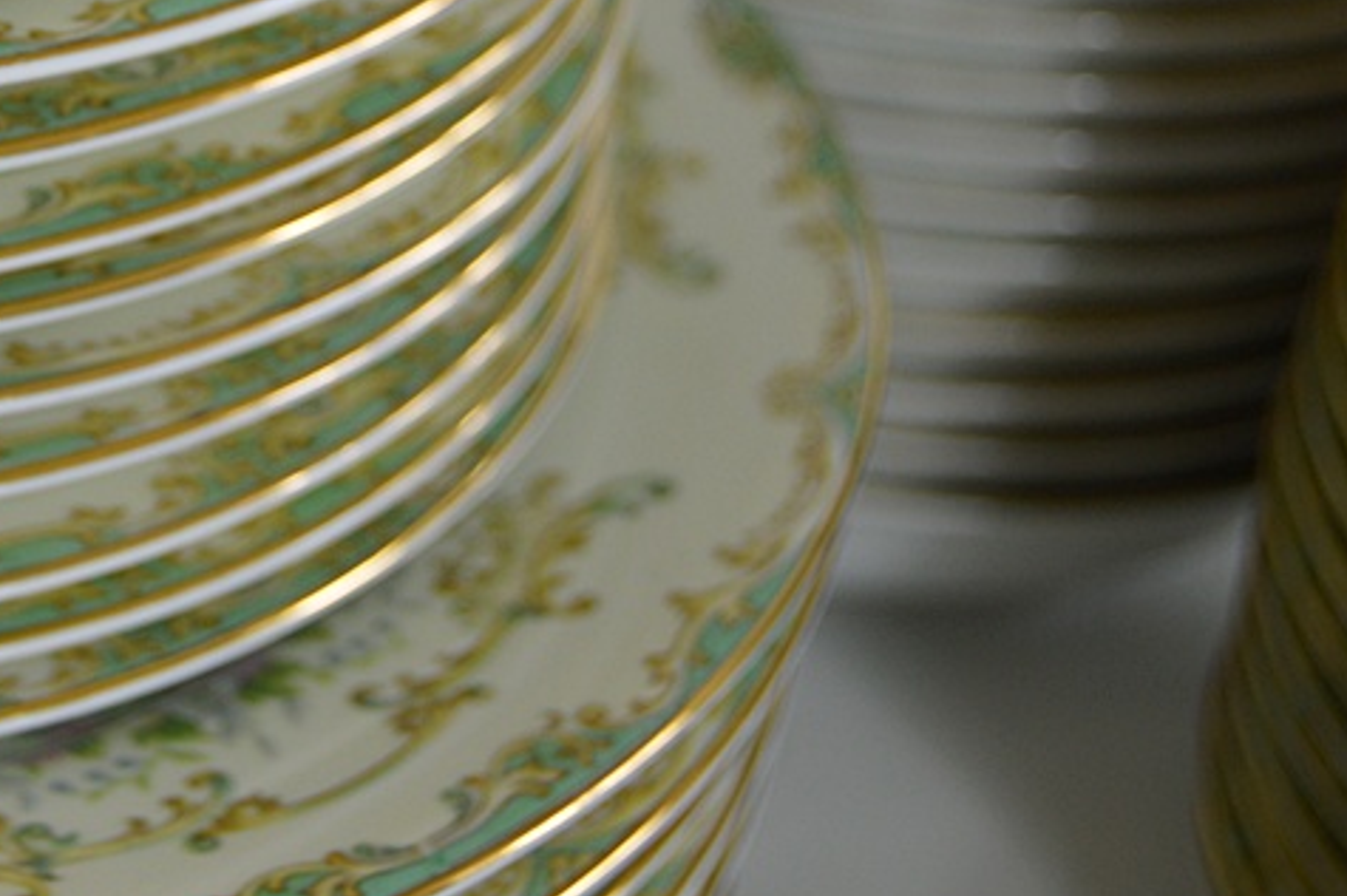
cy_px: 16
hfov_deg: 19.7
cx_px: 14
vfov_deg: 13.4
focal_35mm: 101
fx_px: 3776
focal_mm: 32
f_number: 4.5
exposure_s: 1/80
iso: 400
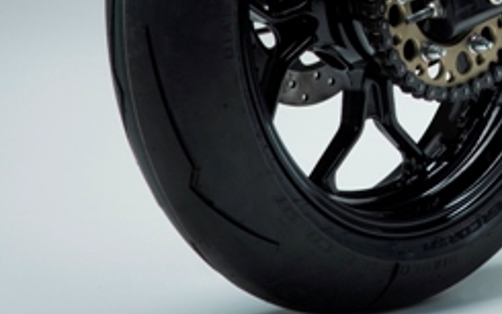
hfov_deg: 3.7
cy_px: -325
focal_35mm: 561
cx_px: 754
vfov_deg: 2.3
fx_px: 7673
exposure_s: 1/200
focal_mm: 135
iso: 200
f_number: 13
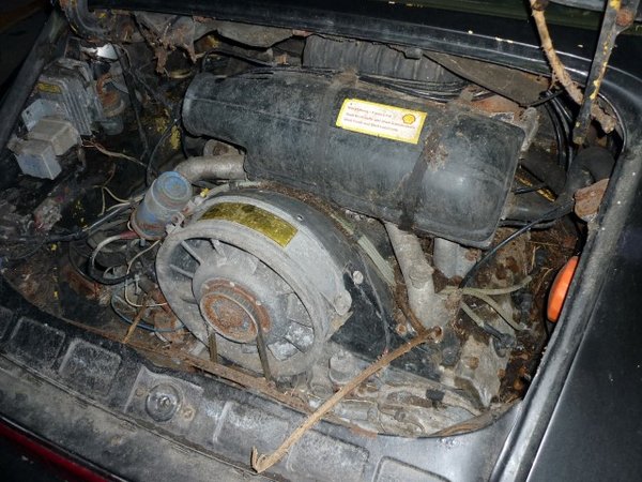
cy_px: 241
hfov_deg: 55.4
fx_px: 612
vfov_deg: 42.9
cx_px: 321
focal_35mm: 33
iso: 100
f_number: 2.8
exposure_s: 1/125
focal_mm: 5.5
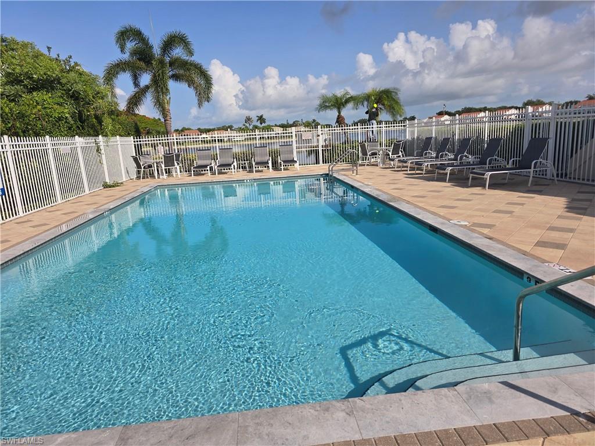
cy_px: 223
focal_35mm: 23
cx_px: 298
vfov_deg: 58.9
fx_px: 395
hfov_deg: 73.9
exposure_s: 1/1311
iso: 12
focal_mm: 6.3
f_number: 1.7
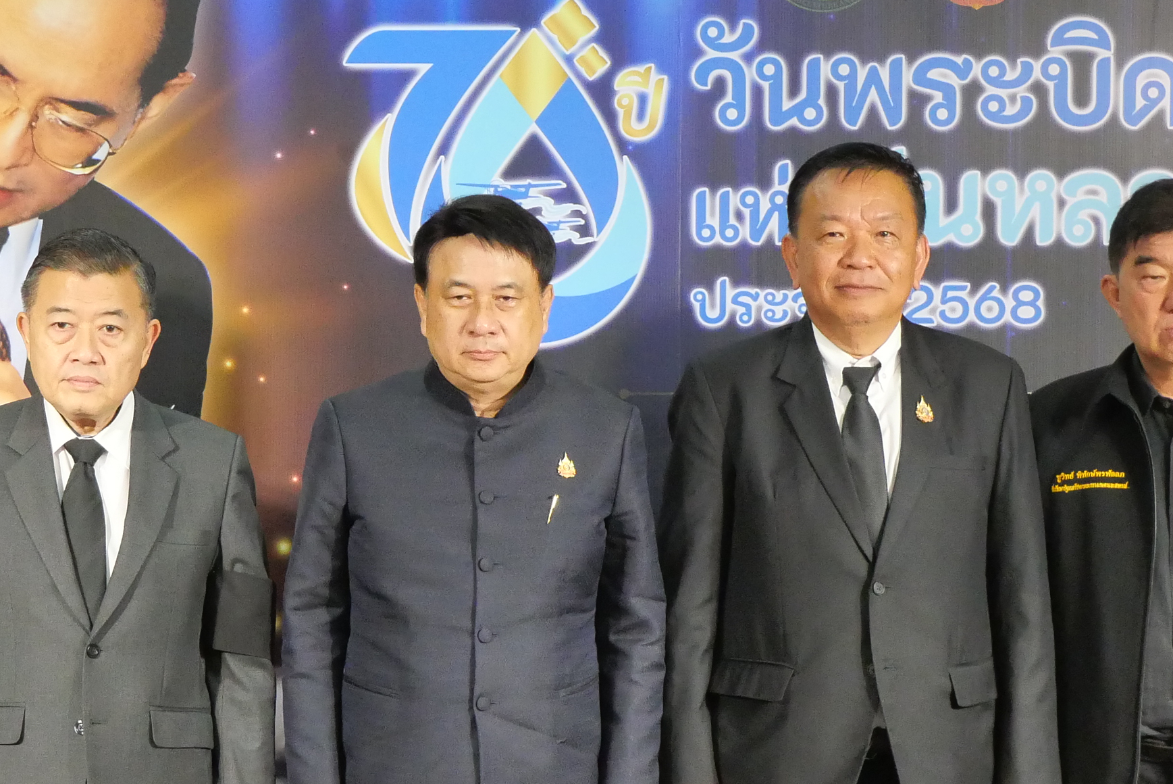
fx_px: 3553
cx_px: 300
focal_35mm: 109
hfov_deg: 18.6
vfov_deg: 12.6
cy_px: 499
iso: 3200
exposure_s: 1/125
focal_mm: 25
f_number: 5.6
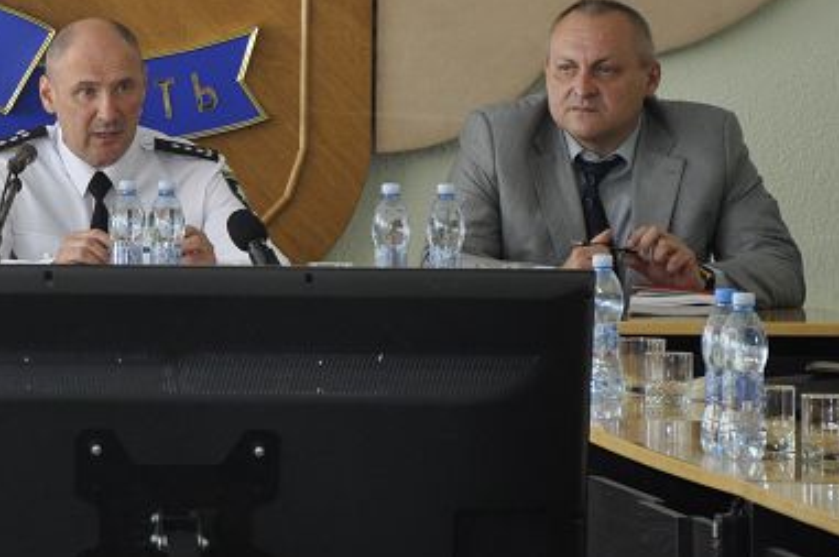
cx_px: -123
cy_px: 33
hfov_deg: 5.7
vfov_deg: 3.8
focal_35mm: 363
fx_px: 8449
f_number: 5.6
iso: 640
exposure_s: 1/125
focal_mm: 90
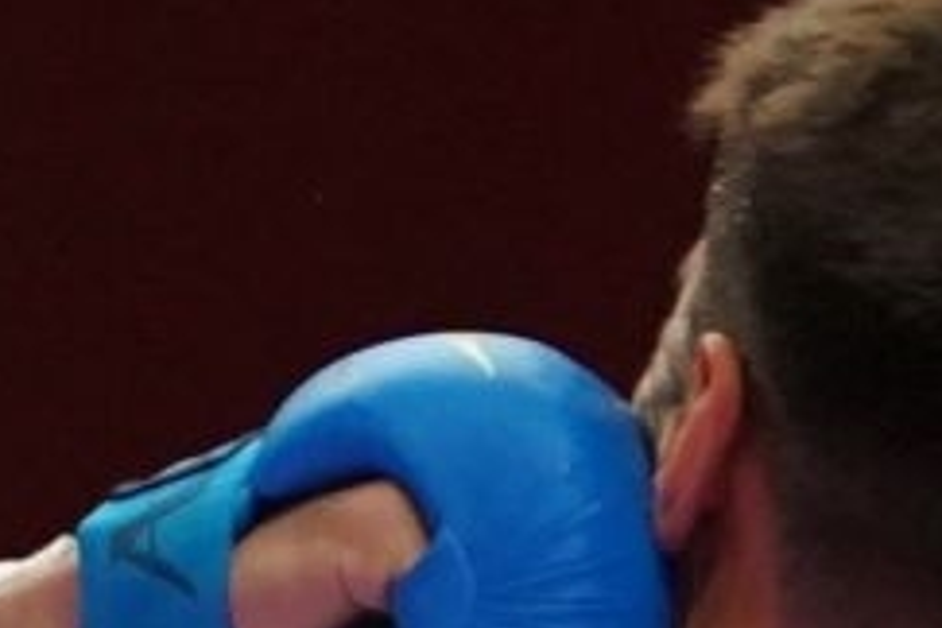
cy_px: 1636
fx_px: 71586
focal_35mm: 2736
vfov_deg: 0.5
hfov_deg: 0.8
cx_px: -779
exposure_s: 1/1000
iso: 2500
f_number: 4
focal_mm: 246
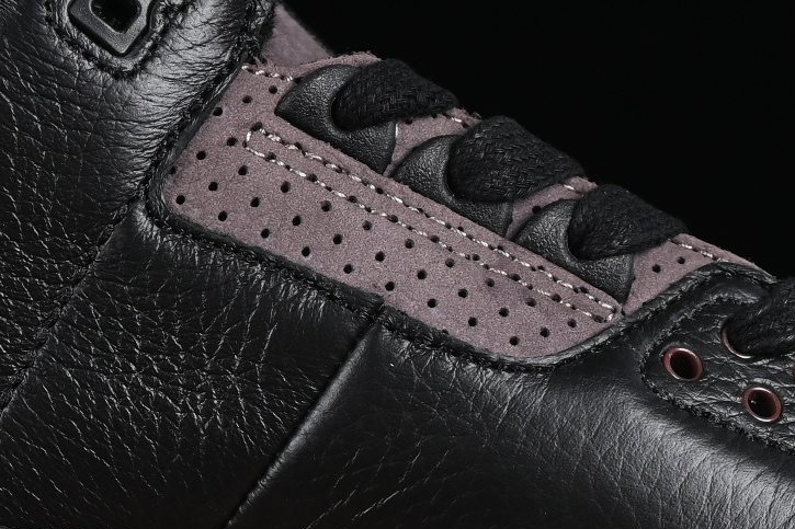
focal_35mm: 288
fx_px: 6358
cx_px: 412
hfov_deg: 7.2
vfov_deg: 4.8
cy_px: 323
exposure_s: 1/60
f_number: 6.3
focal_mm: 50
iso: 160
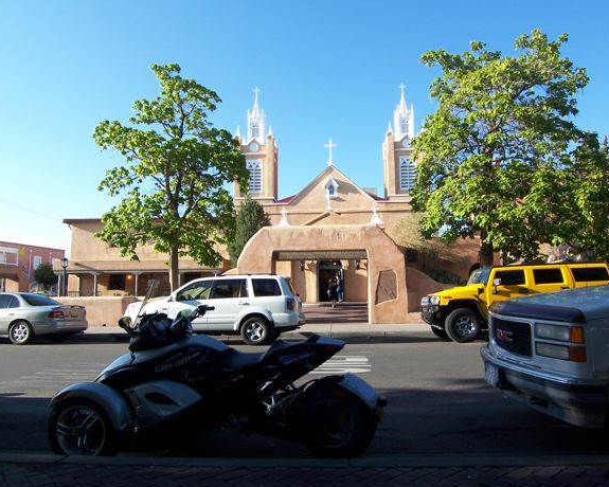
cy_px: 253
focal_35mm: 25
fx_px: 451
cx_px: 316
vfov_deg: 56.8
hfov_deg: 68.1
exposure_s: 1/125
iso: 64
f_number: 5.6
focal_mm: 3.8
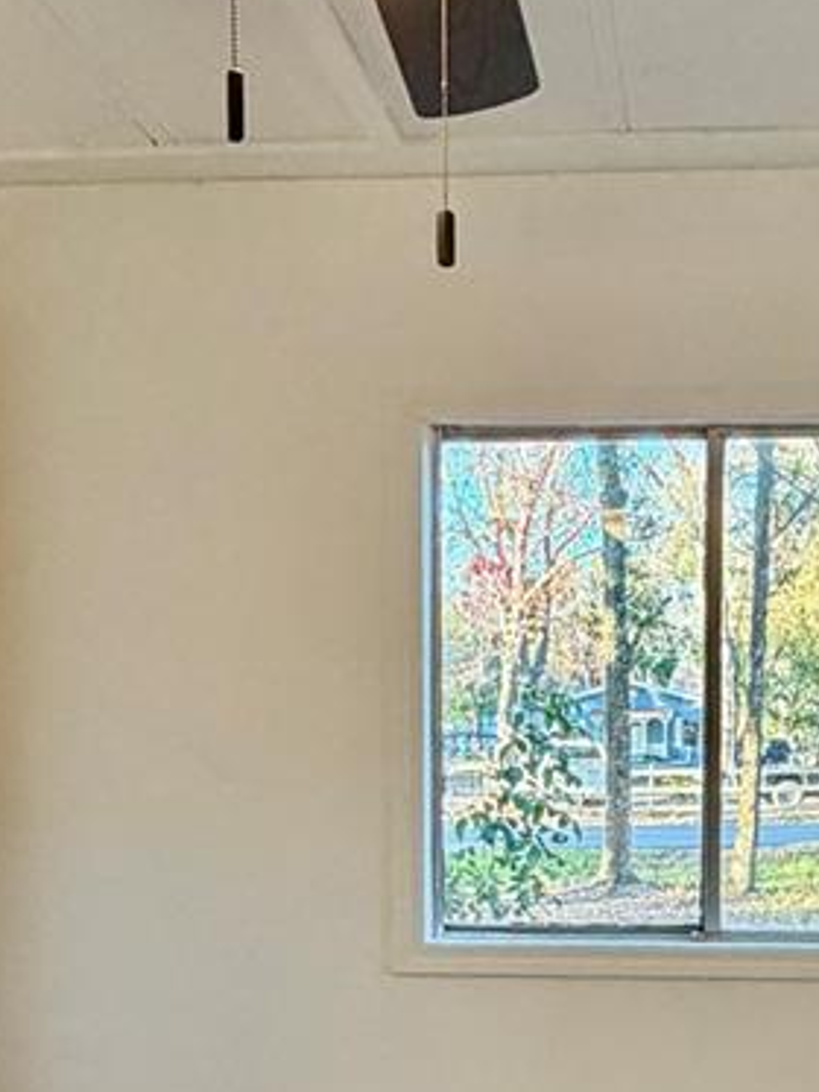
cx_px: 597
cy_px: 826
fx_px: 1419
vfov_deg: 40.8
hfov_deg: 31.7
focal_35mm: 45
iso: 250
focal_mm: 2.22
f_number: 2.2
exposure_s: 1/60
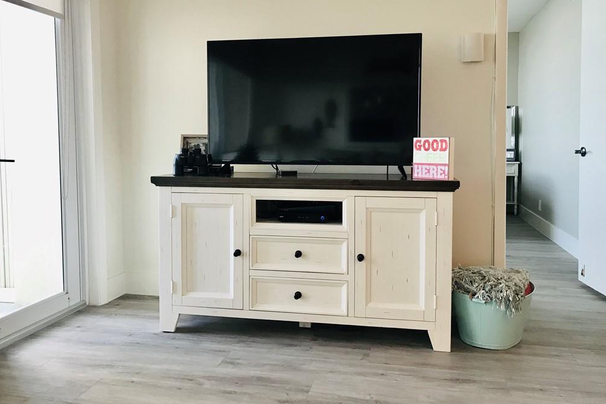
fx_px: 505
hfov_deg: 61.9
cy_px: 172
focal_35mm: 30
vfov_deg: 43.5
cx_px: 308
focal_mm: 3.99
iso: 40
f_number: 1.8
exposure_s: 1/30
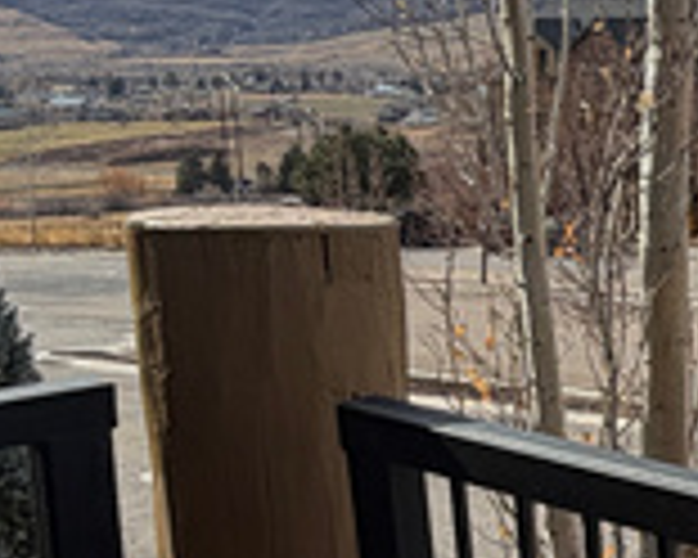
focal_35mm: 90
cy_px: 410
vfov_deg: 17.0
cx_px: 883
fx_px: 1859
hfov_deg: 19.7
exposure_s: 1/985
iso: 20
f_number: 2.2
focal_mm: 2.22
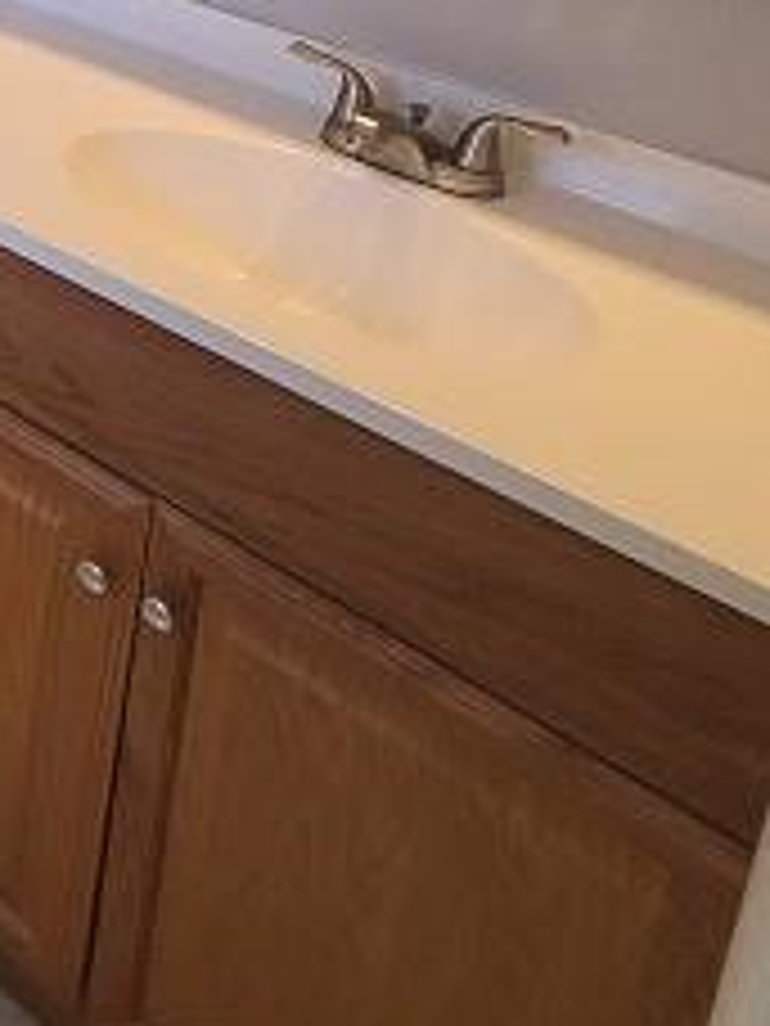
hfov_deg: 22.5
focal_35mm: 46
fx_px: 1364
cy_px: -209
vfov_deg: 33.5
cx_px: -525
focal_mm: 2.2
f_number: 2.2
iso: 200
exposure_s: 1/60
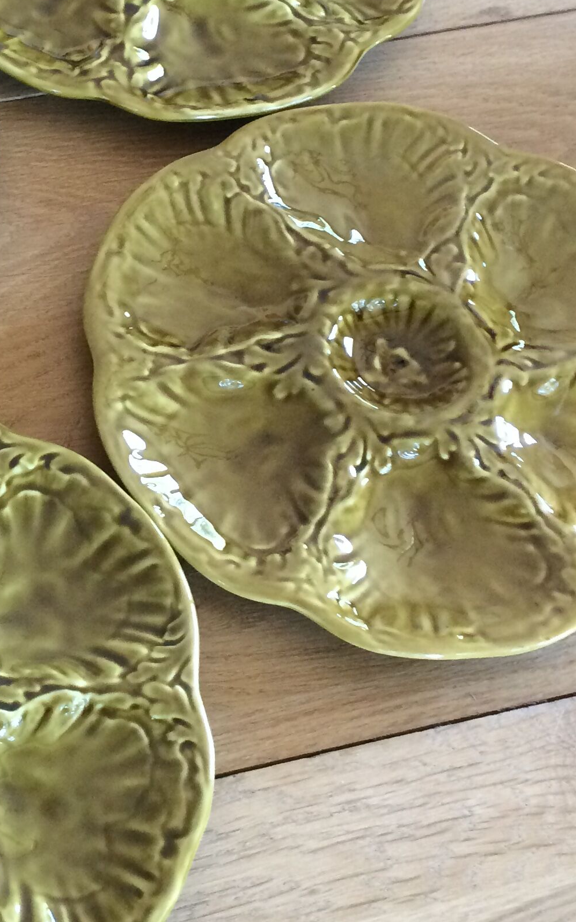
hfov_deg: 20.1
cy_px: 362
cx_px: 35
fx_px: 1583
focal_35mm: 63
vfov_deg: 32.4
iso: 160
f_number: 2.2
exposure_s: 1/33
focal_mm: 4.15
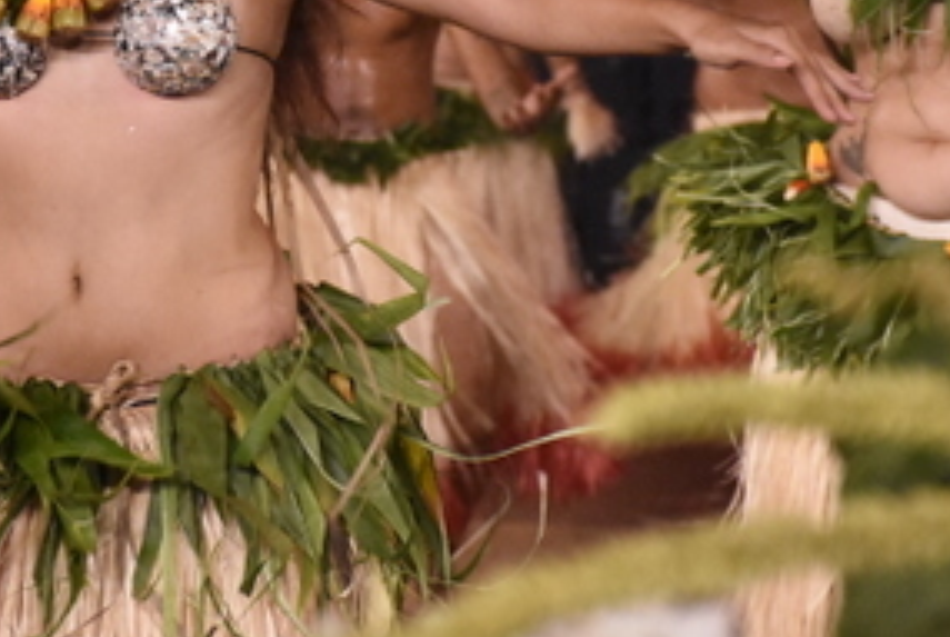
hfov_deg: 5.8
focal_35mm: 353
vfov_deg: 3.9
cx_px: 297
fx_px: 9333
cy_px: 53
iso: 8000
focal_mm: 105
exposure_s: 1/500
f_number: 7.1
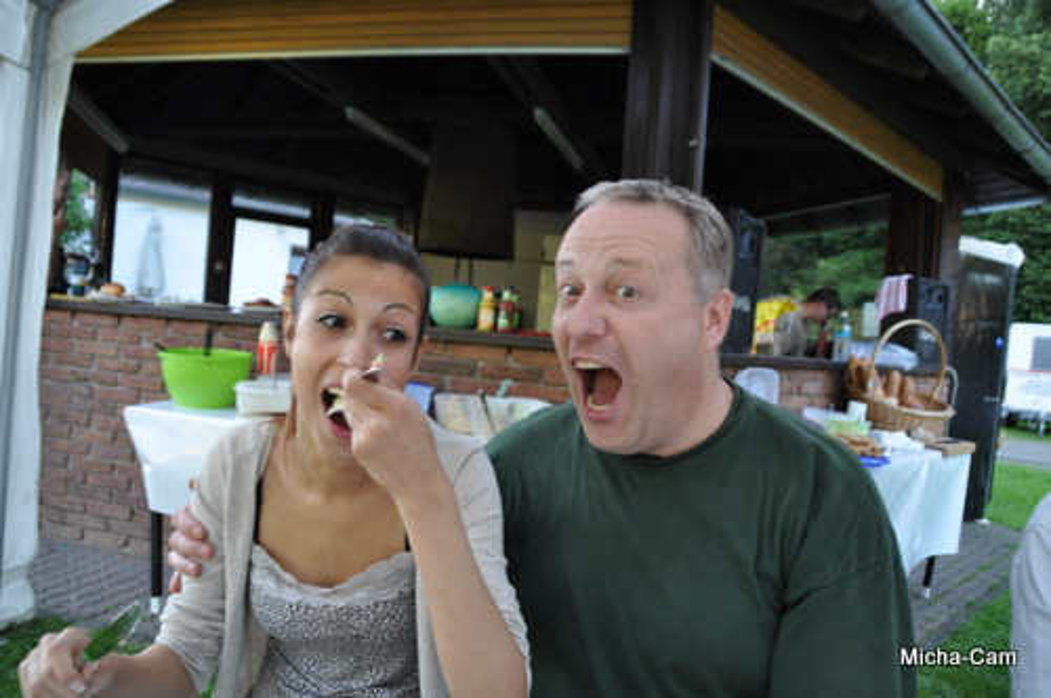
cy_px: 349
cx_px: 526
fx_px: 787
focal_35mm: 27
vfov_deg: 47.8
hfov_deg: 67.4
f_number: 5
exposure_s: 1/100
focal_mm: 18
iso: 400
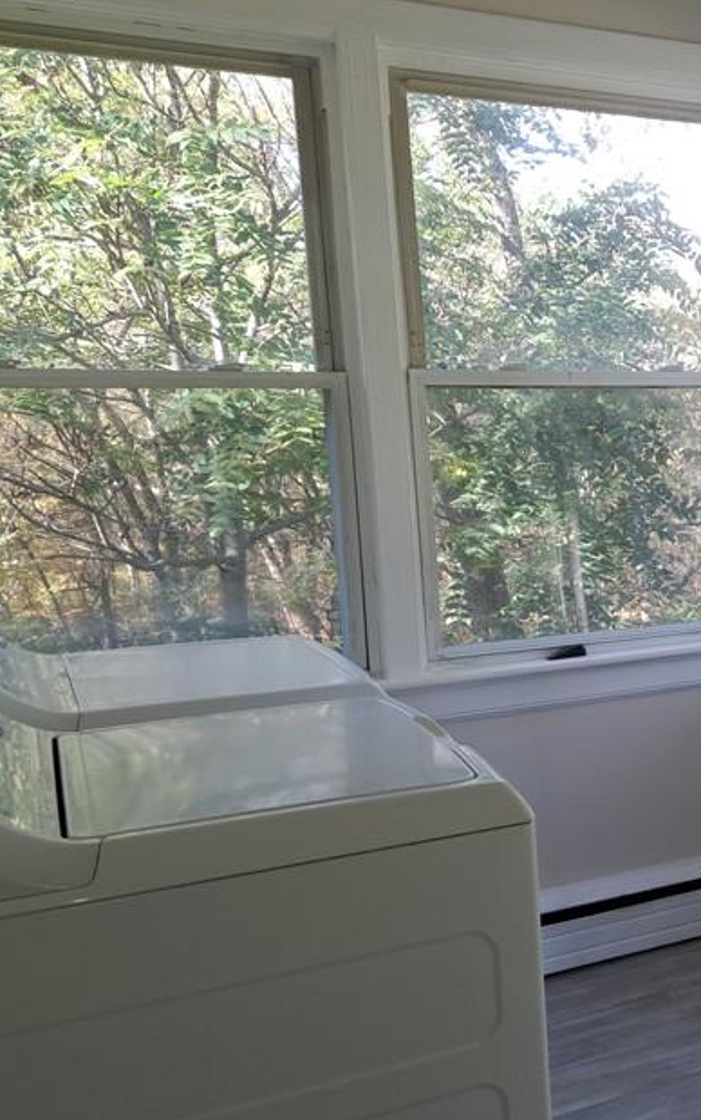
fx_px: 1283
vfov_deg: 47.0
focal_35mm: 42
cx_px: 826
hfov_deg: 27.2
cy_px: 649
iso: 50
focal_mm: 5.23
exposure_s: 1/60
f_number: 1.8
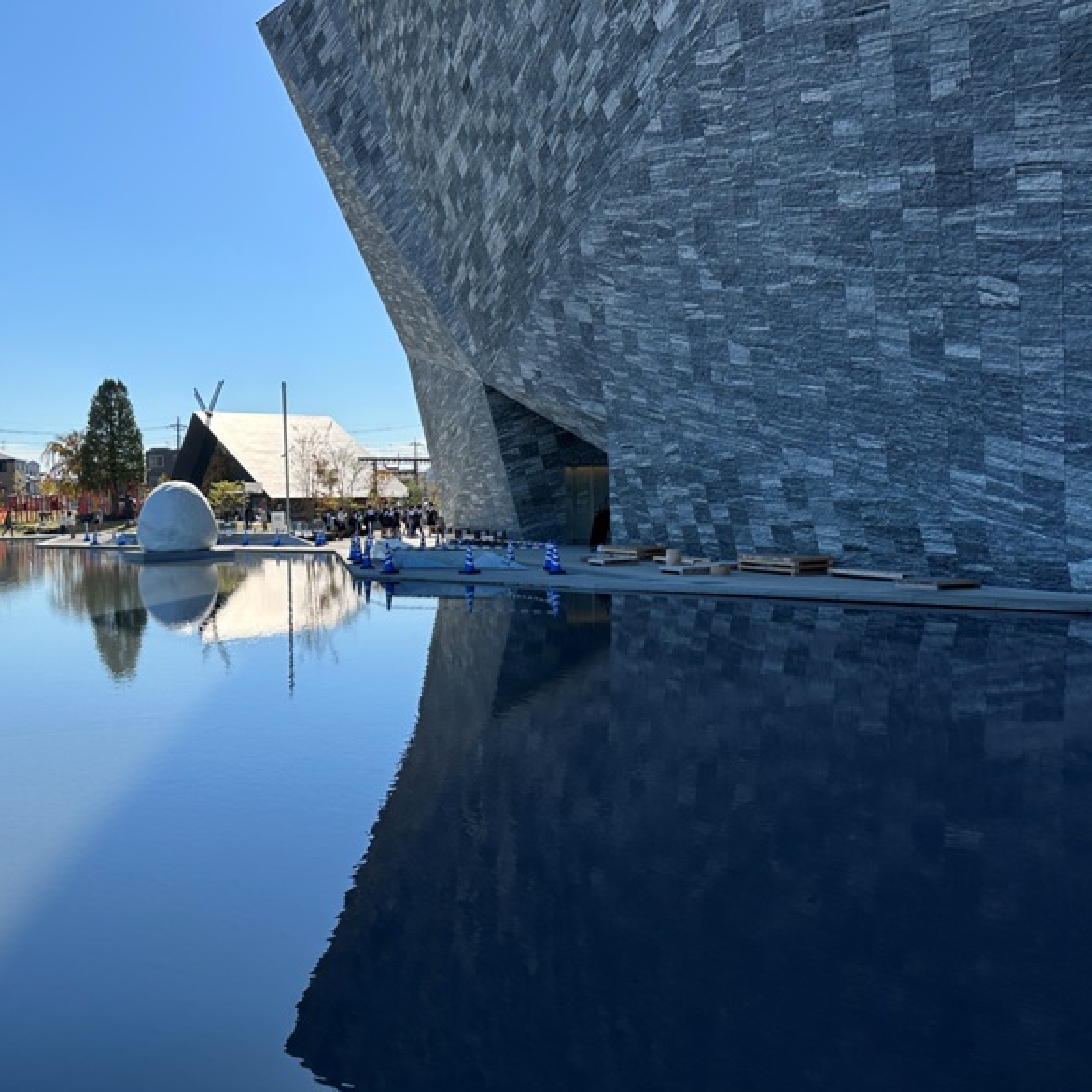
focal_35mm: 29
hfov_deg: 55.2
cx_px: 431
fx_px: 1035
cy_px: 538
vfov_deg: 55.6
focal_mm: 6.86
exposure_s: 1/5263
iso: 80
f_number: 1.78
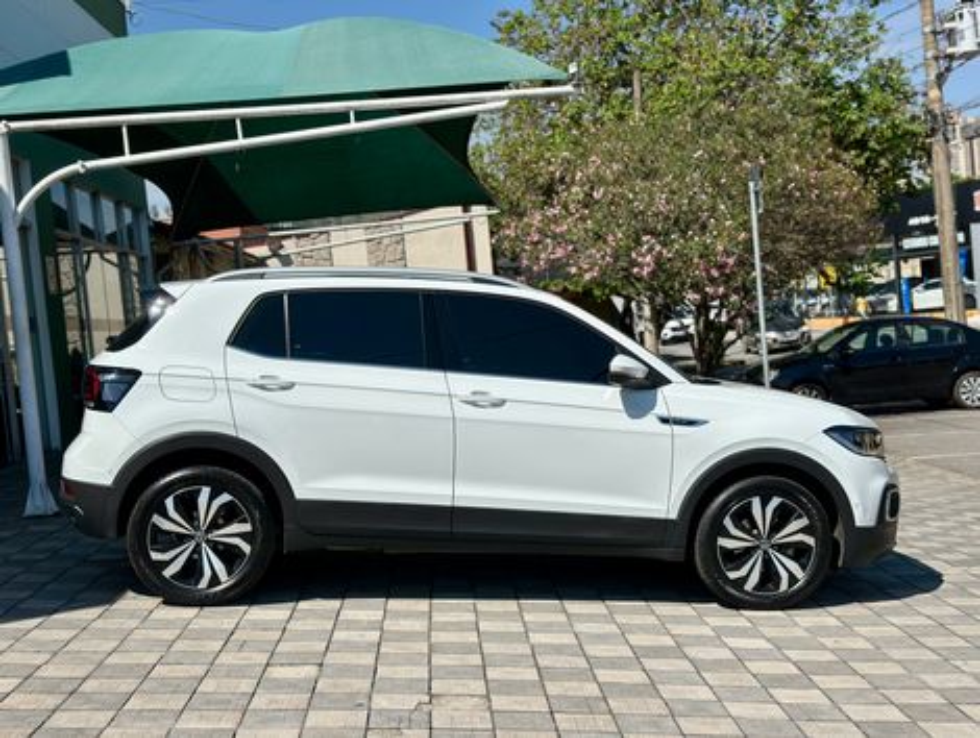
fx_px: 1361
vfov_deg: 30.3
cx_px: 490
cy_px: 369
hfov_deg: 39.6
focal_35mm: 48
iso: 100
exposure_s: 1/13699
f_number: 1.78
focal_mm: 6.86
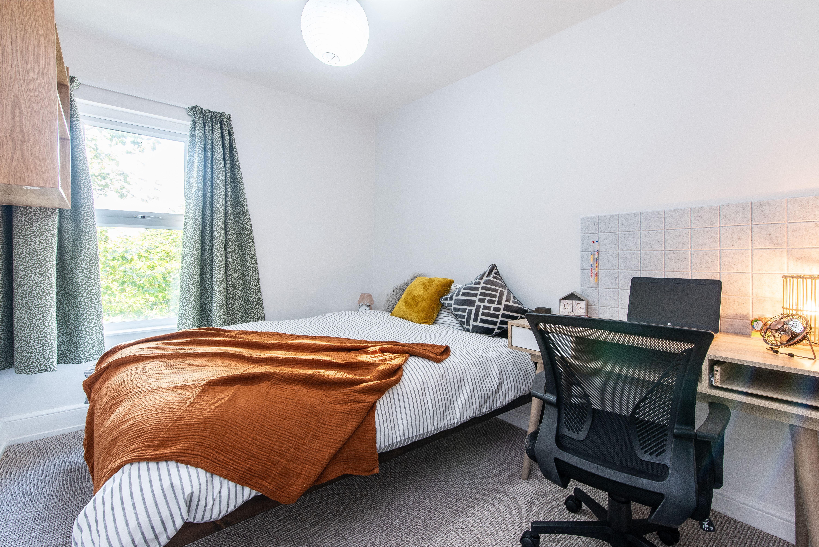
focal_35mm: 16
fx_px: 364
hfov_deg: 96.7
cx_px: 410
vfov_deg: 73.9
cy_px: 274
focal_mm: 16
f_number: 14
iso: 100
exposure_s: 1/5
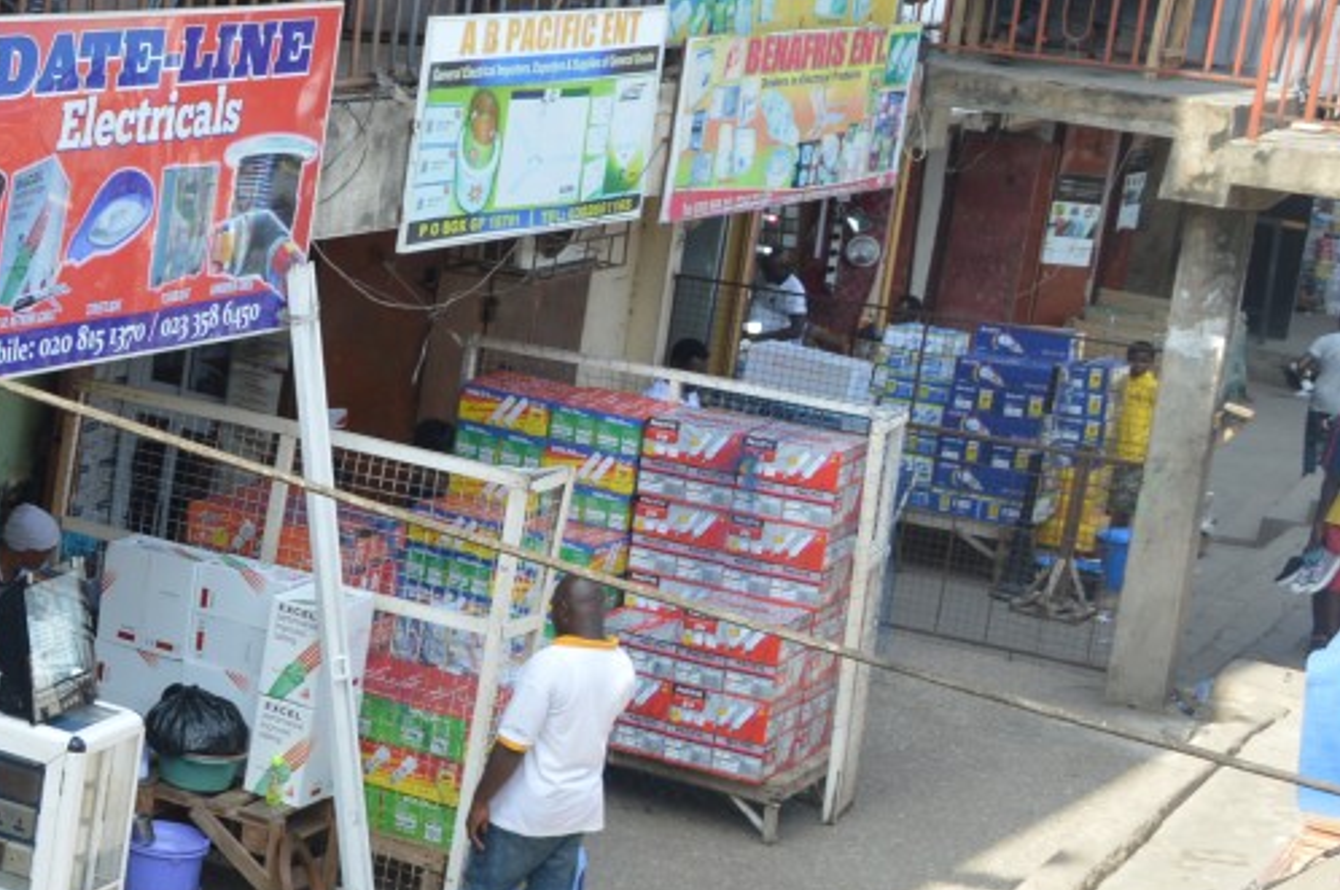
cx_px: -605
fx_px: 3272
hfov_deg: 20.3
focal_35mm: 88
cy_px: 441
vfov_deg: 15.5
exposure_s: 1/160
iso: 100
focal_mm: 18
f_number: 6.3
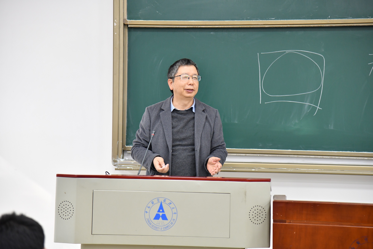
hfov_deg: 17.1
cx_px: 186
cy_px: 124
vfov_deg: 11.4
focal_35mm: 120
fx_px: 1243
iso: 1250
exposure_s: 1/90
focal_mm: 120
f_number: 4.8
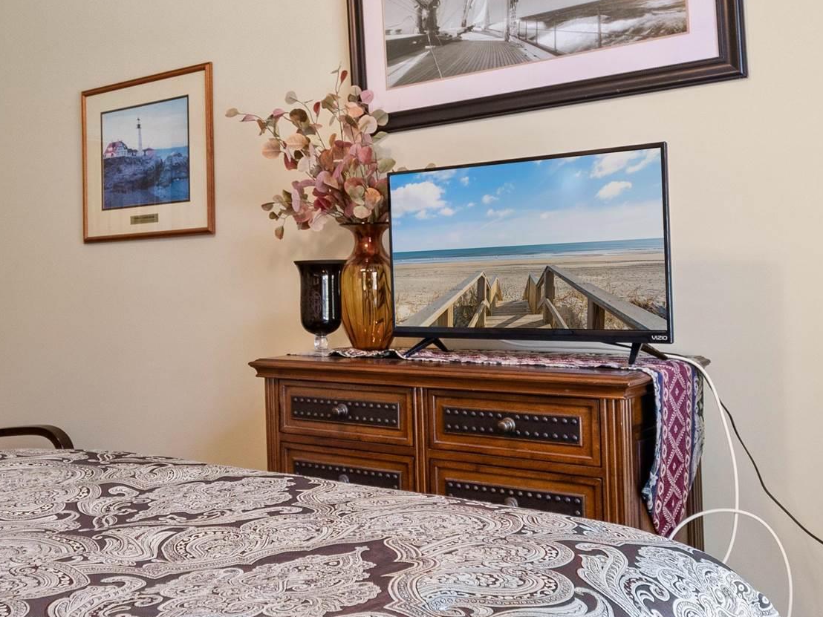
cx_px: 243
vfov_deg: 35.9
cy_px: 290
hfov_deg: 45.7
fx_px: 951
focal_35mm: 40
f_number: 4.5
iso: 100
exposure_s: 1.6
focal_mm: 10
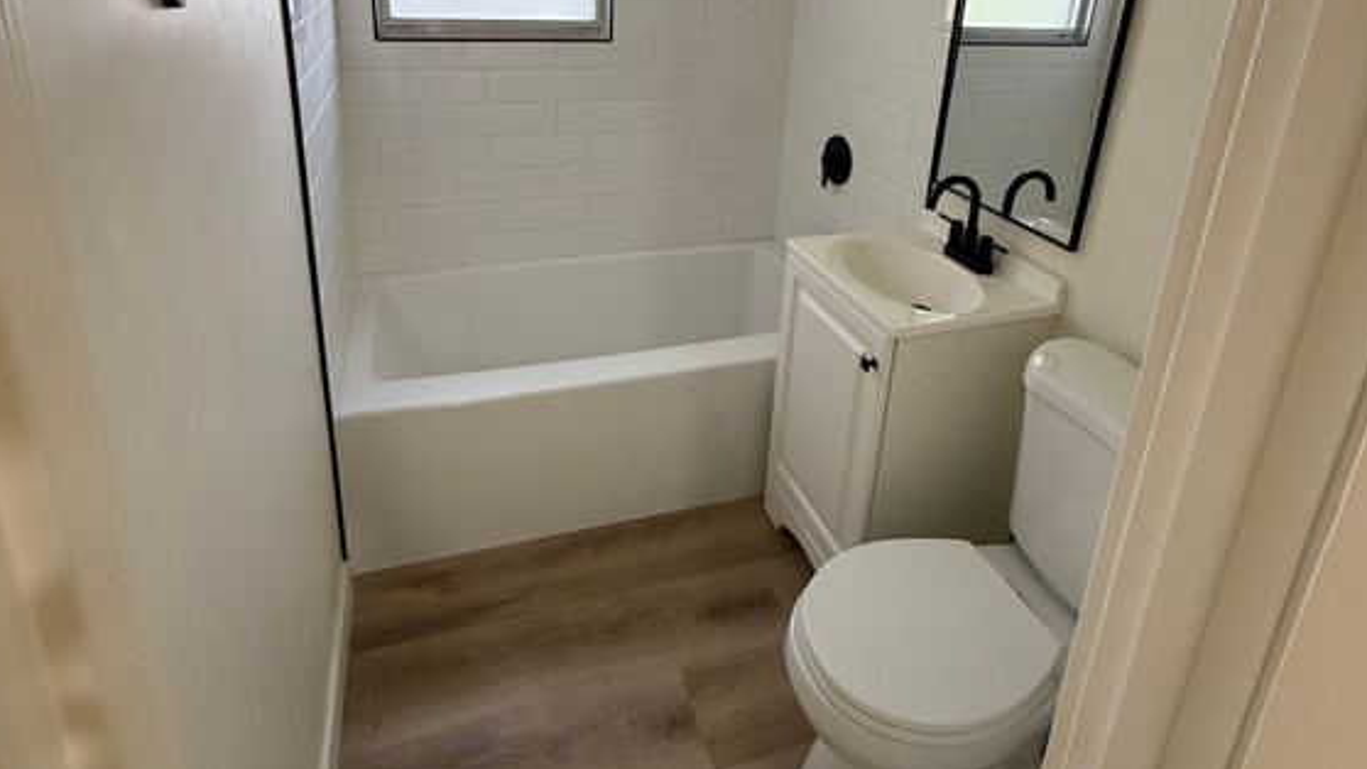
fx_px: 761
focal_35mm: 21
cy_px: 176
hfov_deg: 83.8
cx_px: 676
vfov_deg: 51.0
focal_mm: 2.22
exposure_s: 1/99
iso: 320
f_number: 2.2
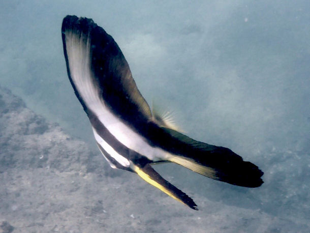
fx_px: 251
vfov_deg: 49.8
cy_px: 116
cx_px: 155
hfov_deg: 63.4
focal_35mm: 28
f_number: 3.3
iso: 100
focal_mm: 4.9
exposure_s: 1/320
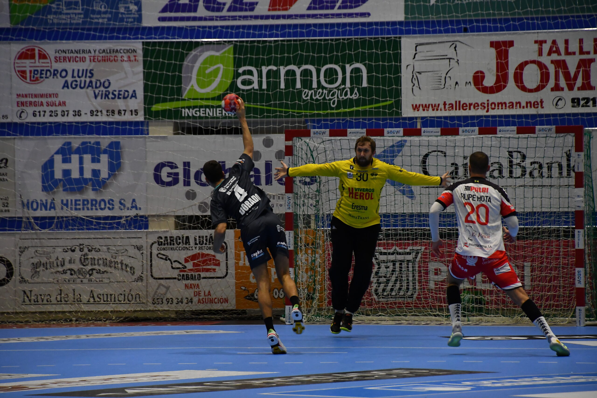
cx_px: 298
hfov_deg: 8.9
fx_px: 3847
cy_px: 199
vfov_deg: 5.9
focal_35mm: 232
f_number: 6
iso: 3200
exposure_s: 1/500
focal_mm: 155
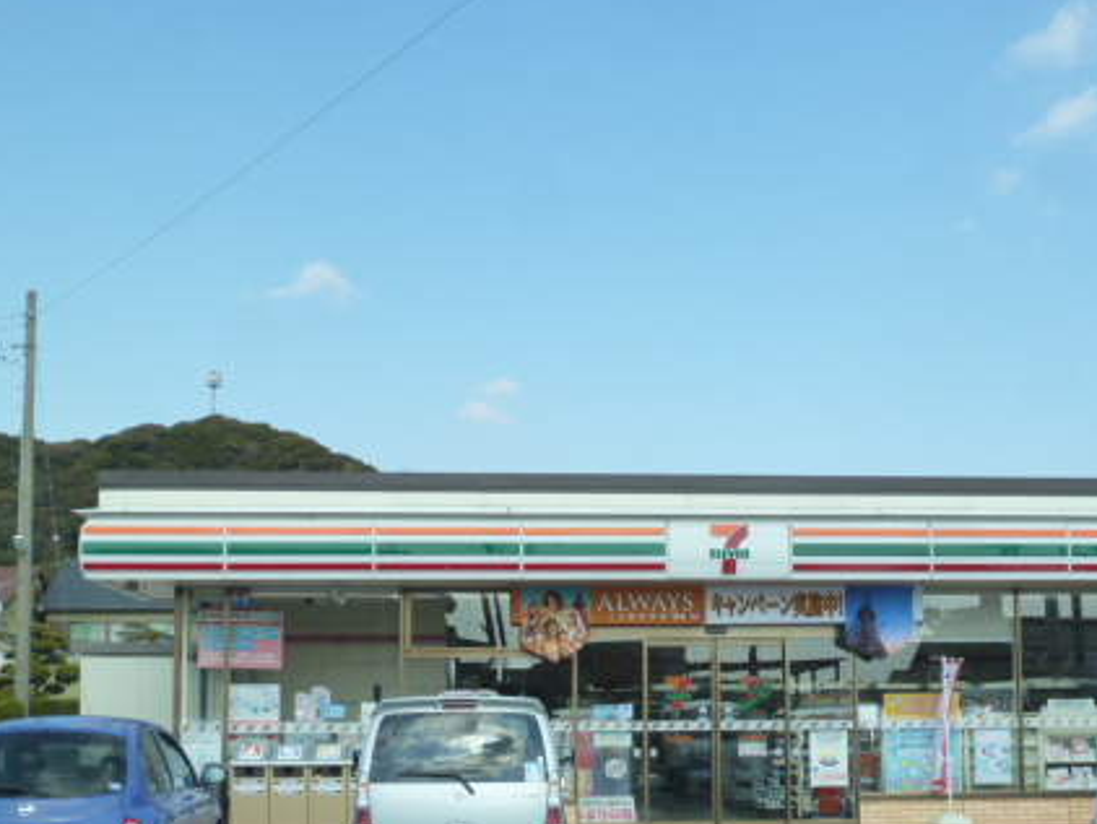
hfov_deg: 38.1
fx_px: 1585
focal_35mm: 50
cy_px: 590
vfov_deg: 28.8
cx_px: 611
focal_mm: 5.8
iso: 125
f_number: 4
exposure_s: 1/320
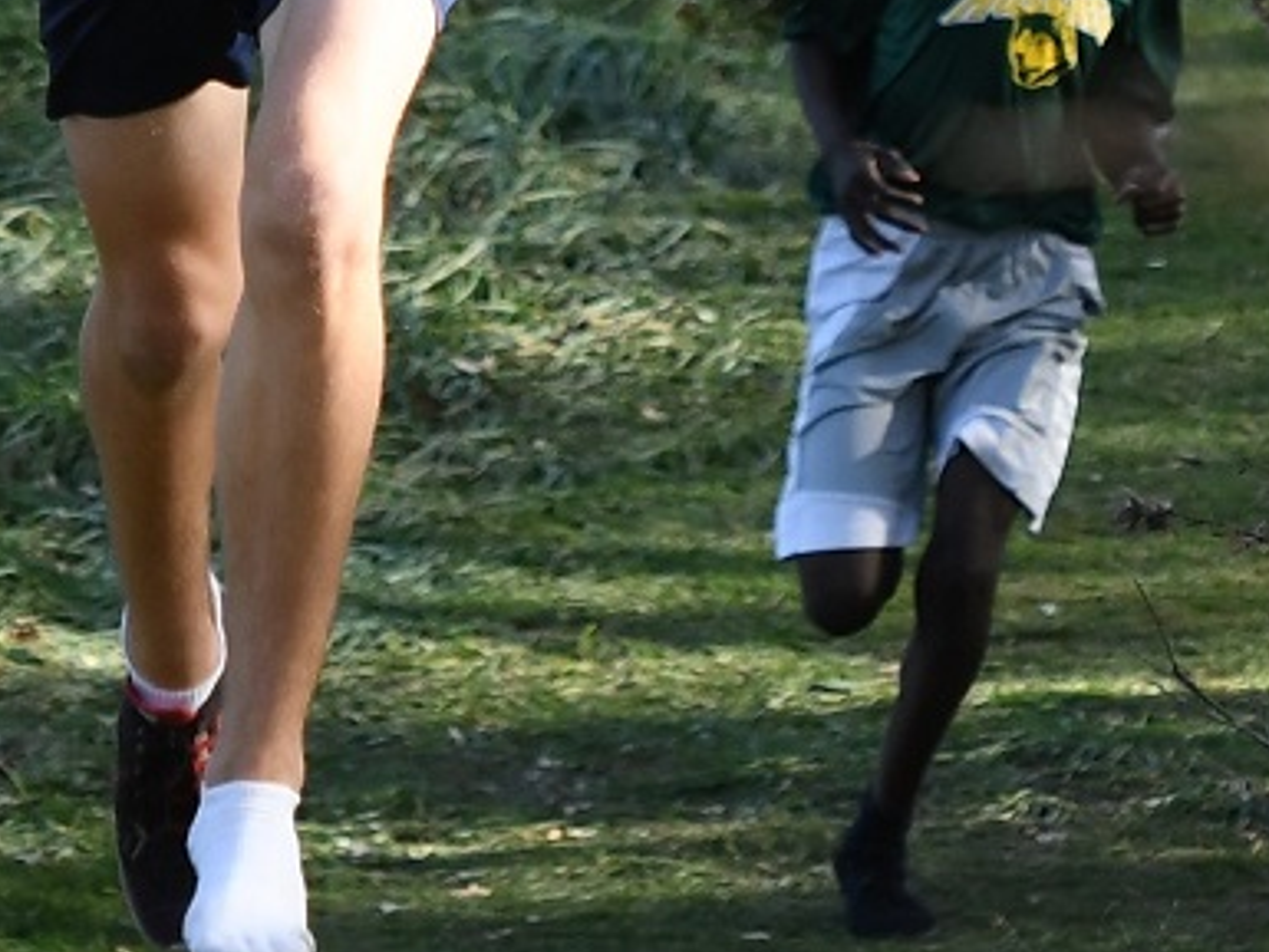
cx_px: 133
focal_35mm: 529
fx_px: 19399
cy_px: -150
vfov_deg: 2.8
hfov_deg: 3.7
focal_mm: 120
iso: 320
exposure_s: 1/800
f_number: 4.5
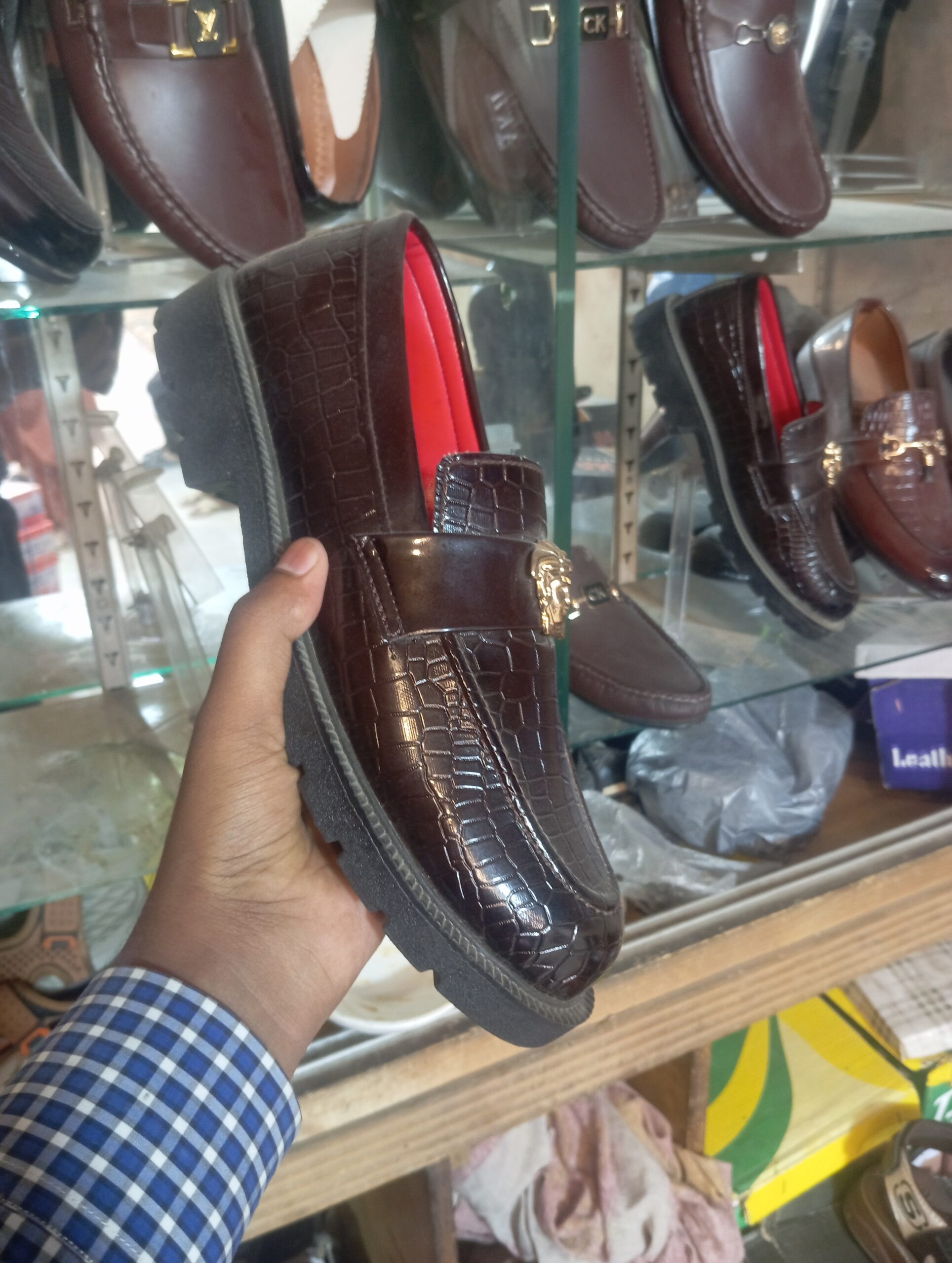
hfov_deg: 49.9
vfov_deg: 63.4
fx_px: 1024
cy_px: 632
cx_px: 476
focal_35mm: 28
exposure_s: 1/33.3
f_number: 1.8
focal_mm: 4.22
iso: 646
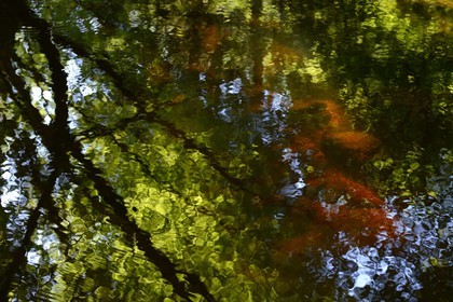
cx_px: 226
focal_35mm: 70
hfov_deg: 28.8
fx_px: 881
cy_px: 151
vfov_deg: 19.5
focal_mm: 70
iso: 800
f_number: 5
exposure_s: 1/50
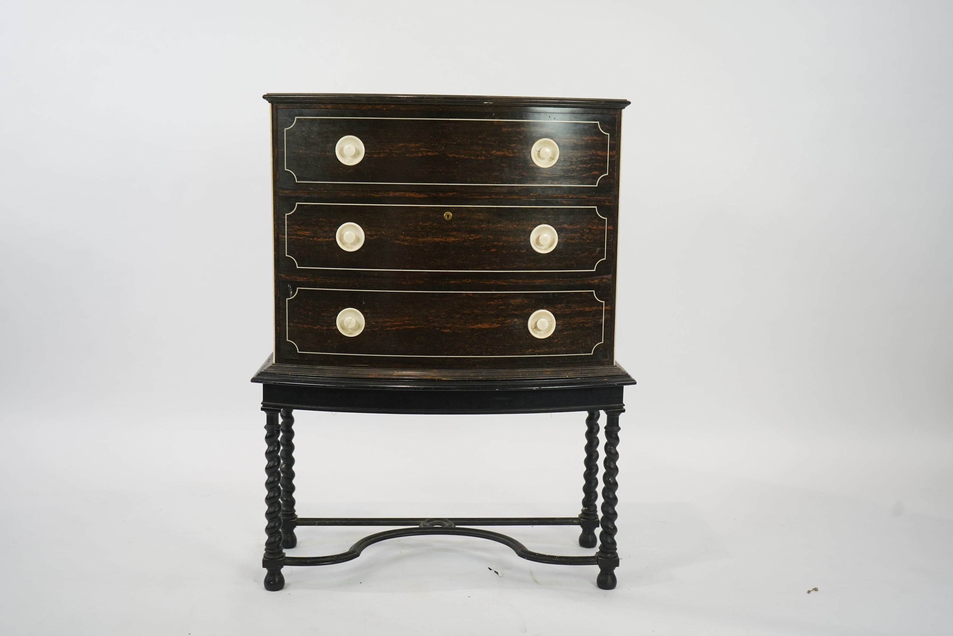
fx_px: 1059
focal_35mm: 40
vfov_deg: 33.4
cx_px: 476
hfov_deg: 48.5
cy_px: 318
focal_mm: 40
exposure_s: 1/60
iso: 400
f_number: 5
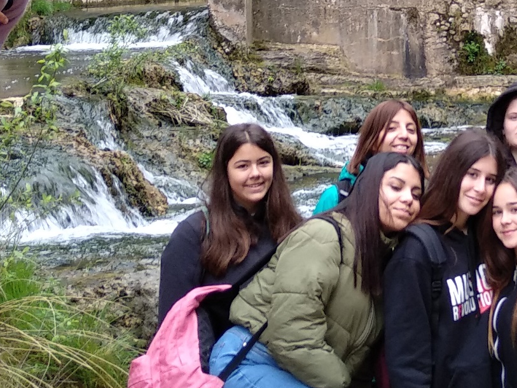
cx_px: 485
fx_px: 1194
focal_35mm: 80
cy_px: -37
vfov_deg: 17.8
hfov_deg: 23.6
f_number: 2.2
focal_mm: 3.83
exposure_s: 1/50
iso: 250
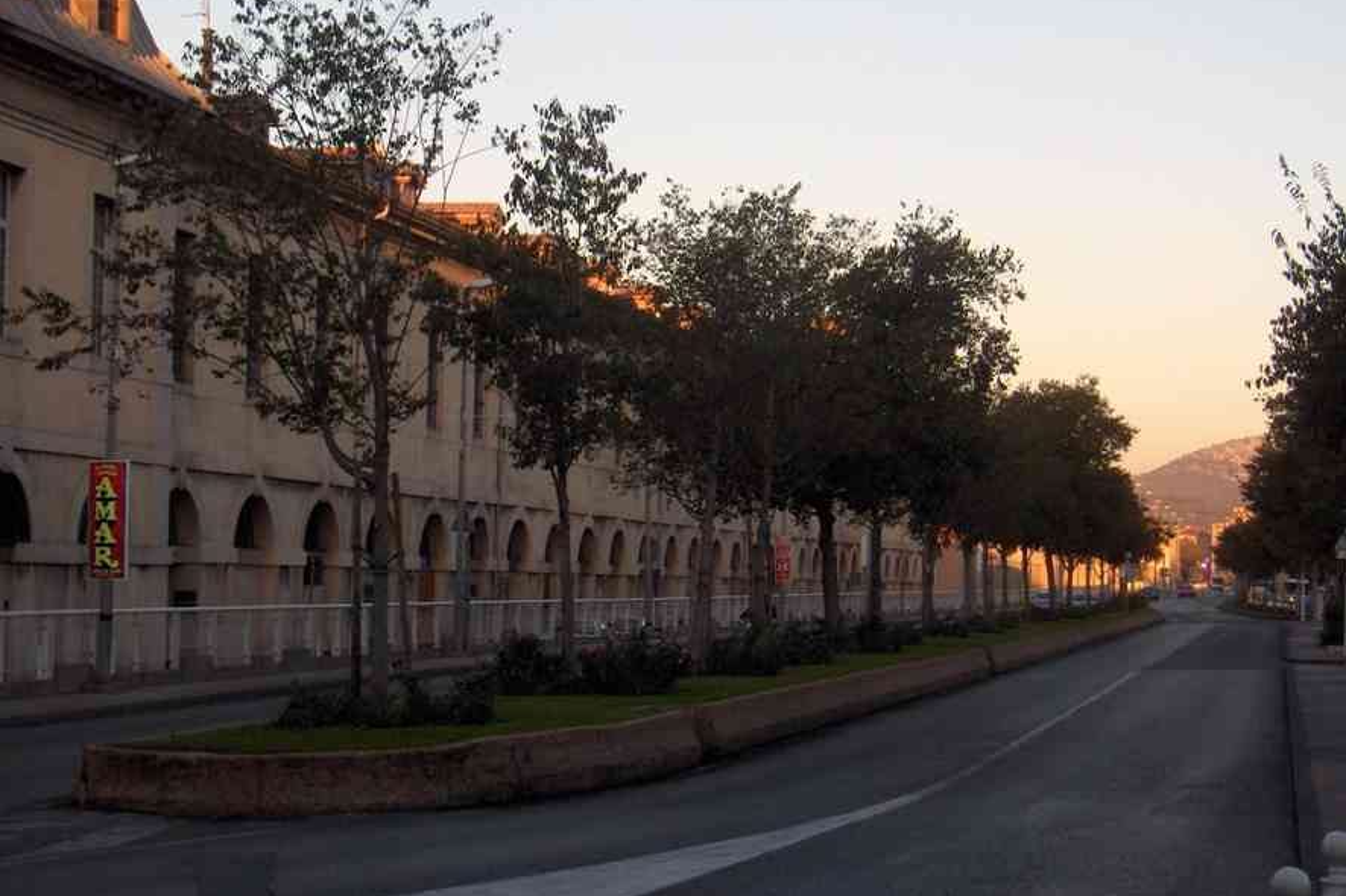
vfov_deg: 18.7
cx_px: 673
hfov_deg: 27.7
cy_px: 471
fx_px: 2728
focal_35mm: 73
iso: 200
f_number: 3.5
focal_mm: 14.3
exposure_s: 1/197
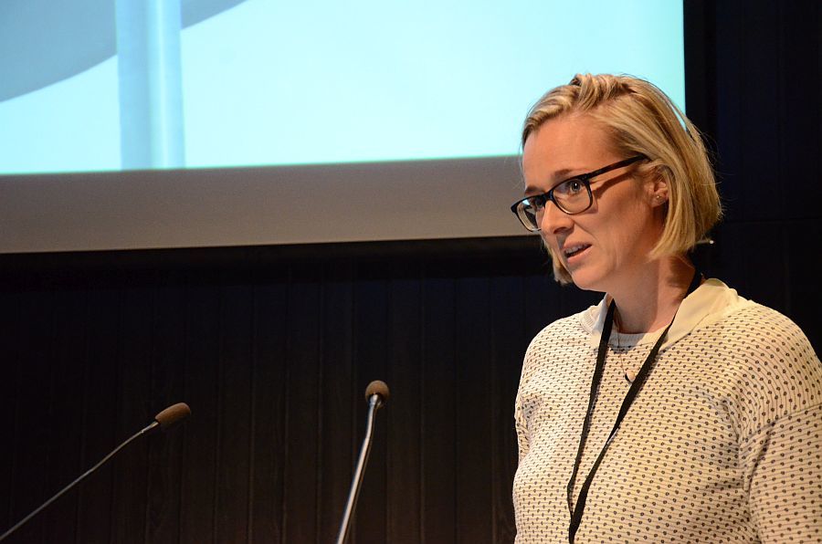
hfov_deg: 26.0
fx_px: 1777
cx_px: 411
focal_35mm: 78
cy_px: 272
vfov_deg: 17.4
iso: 4000
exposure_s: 1/40
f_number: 5.6
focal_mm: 52
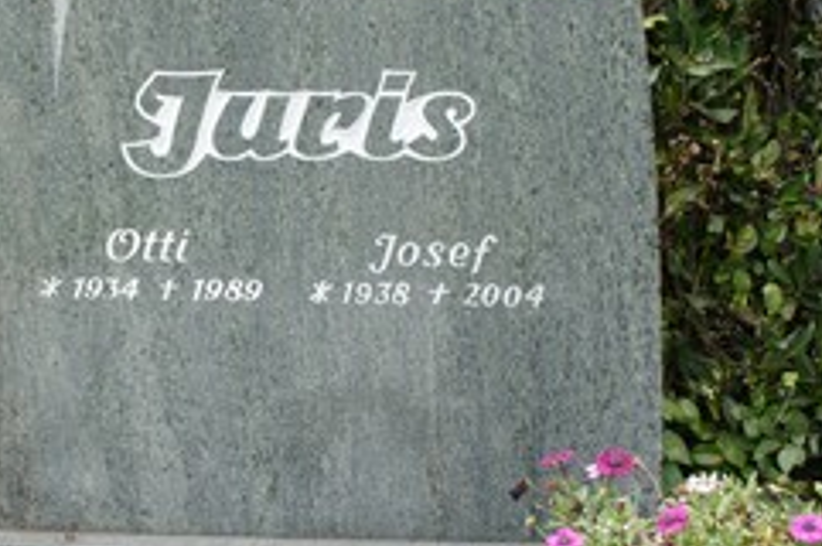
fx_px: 1437
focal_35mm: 63
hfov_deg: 31.1
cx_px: 153
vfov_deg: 21.4
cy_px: 150
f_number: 5.6
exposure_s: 1/250
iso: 500
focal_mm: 22
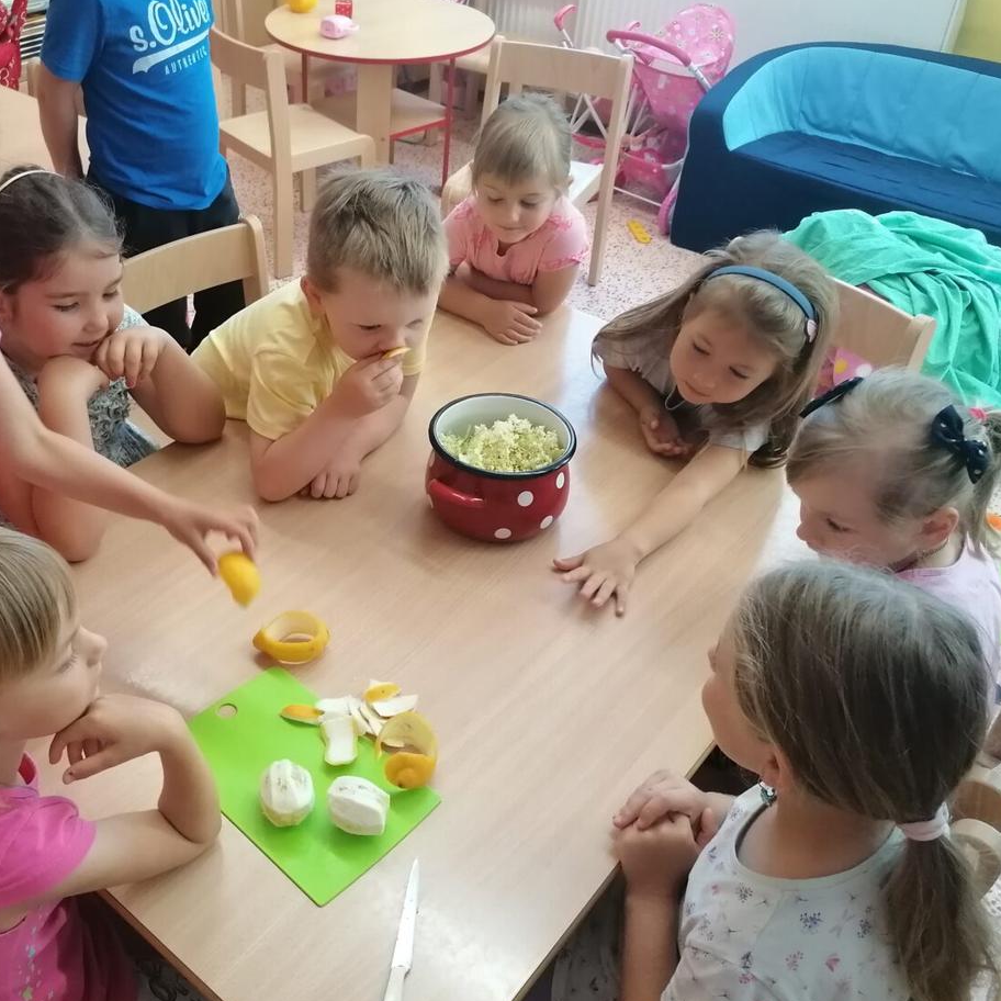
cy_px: 476
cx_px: 358
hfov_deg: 46.7
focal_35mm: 35
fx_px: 1145
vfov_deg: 47.2
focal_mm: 4.75
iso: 320
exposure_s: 1/100
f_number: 1.8
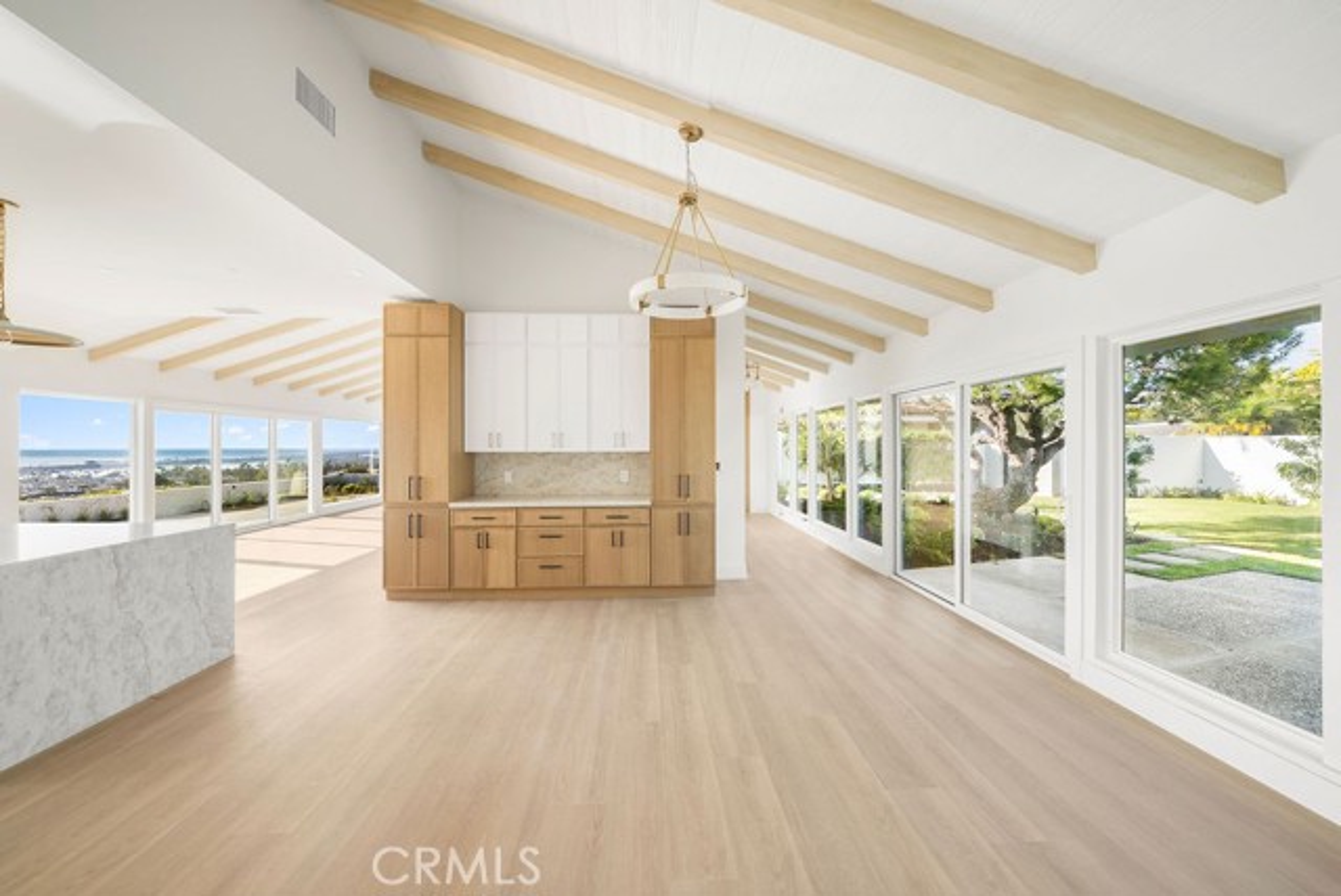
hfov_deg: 112.6
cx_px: 670
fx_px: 447
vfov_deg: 90.1
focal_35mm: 12
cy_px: 448
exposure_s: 1/80
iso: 640
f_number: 5.6
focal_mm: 12
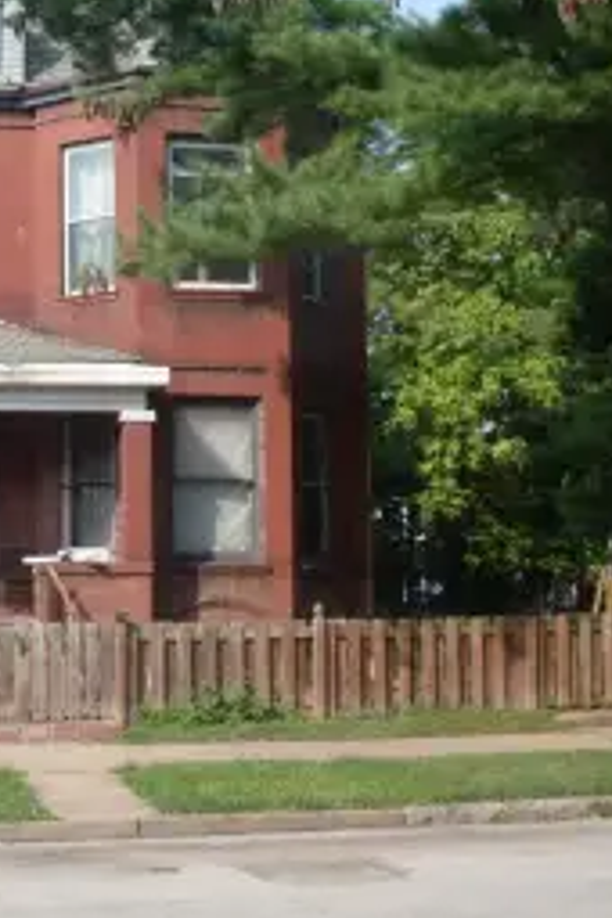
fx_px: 1581
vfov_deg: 32.4
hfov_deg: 21.2
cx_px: 0
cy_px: 457
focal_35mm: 62
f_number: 8.4
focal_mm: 6.3
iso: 80
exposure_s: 1/125
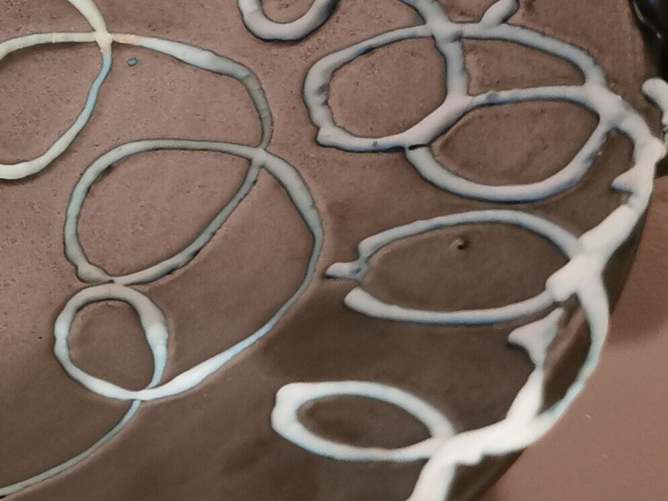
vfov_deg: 14.8
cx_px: -387
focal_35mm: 99
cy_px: 36
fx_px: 1910
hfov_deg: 17.5
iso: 500
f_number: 1.6
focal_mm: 5.56
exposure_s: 1/33.3
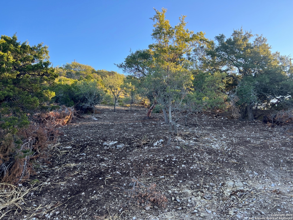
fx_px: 220
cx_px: 146
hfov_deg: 67.3
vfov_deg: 53.1
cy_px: 110
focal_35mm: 26
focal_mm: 5.7
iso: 50
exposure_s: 1/533
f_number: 1.5
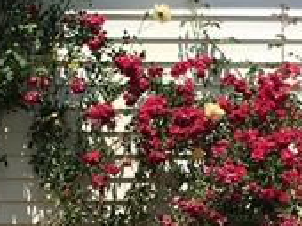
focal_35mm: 175
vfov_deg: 8.4
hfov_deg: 11.3
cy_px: 290
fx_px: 1525
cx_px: 121
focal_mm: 4.15
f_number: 2.2
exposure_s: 1/2024
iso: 25
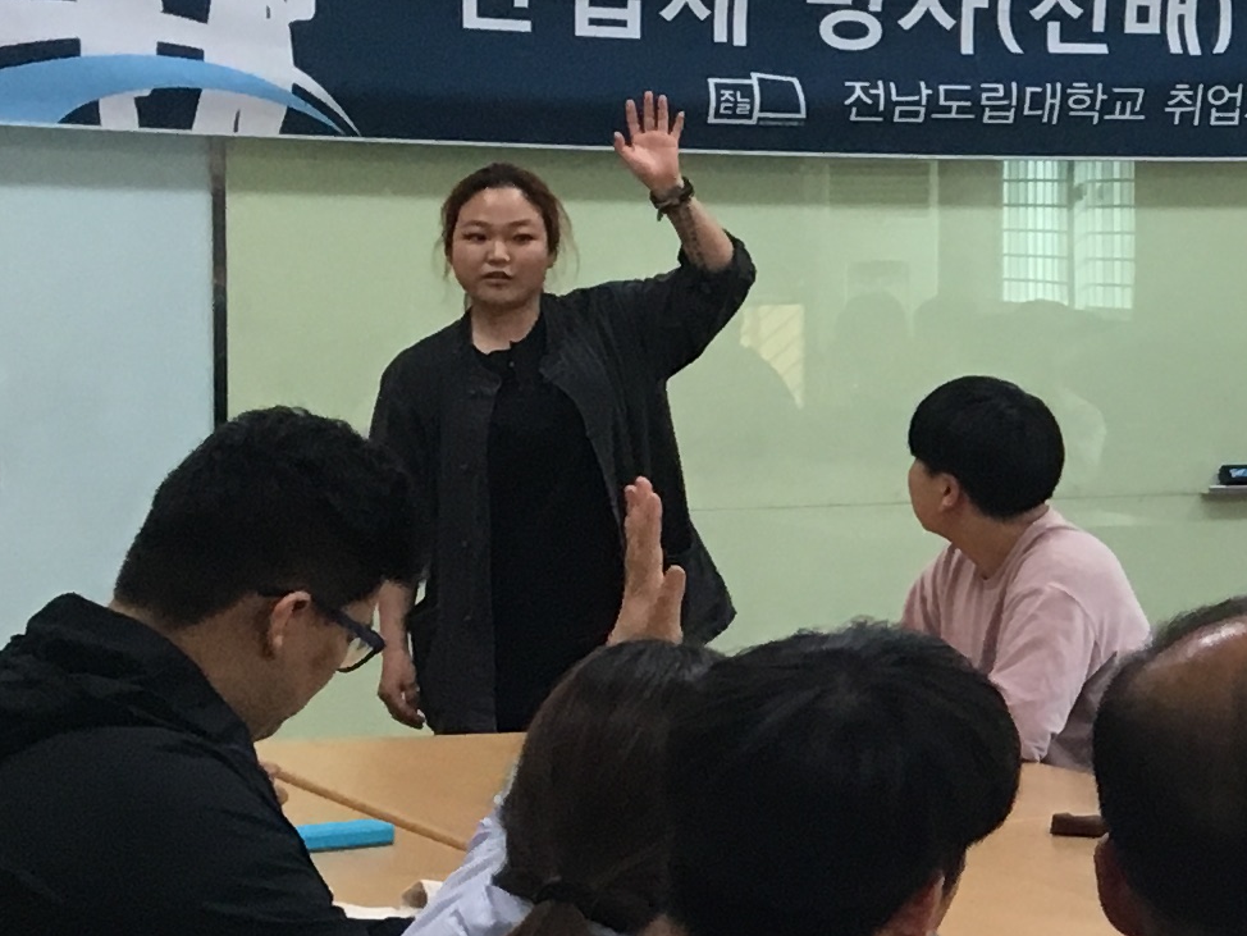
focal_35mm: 120
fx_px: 4324
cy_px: 405
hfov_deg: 14.6
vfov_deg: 12.4
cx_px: 2171
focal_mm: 4.15
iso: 40
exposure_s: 1/30
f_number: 2.2
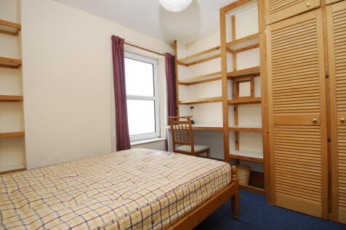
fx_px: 173
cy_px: 115
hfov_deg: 90.0
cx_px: 173
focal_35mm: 18
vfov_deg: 67.3
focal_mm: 12
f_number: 4.5
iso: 200
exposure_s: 1/125
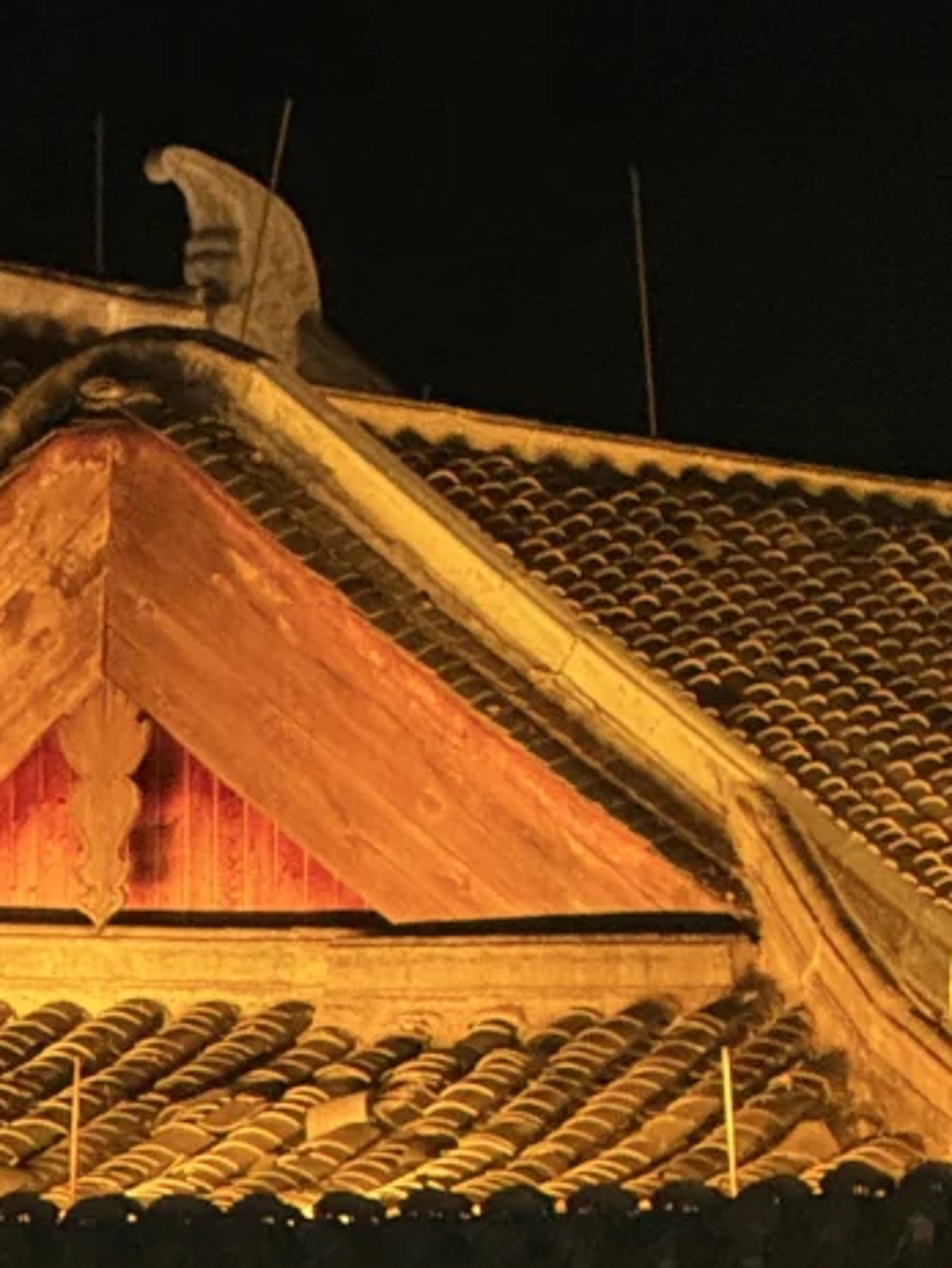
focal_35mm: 374
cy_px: 1836
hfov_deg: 4.0
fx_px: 13702
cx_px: -80
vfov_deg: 5.3
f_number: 2.8
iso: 640
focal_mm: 15.66
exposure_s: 1/50
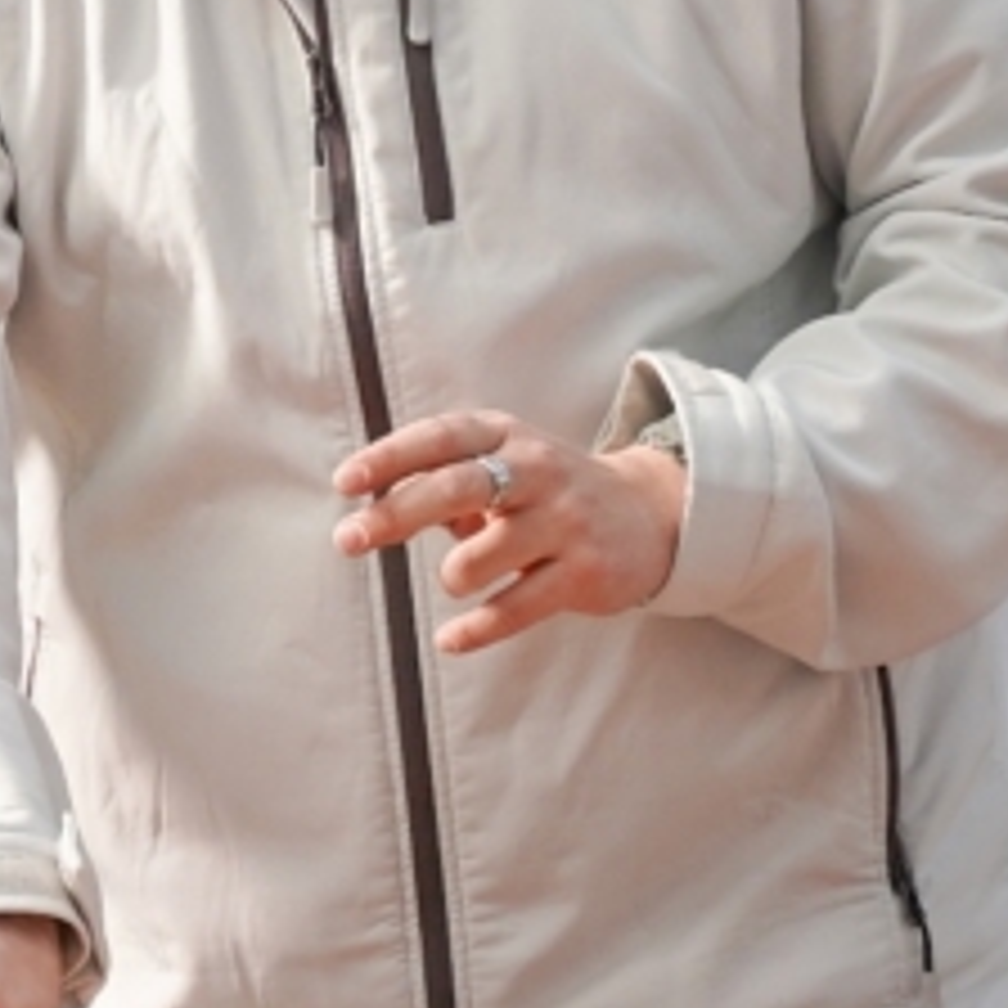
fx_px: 16242
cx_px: -63
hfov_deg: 3.6
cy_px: 142
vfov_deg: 3.6
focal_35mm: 493
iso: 320
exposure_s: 1/160
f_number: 5.6
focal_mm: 84
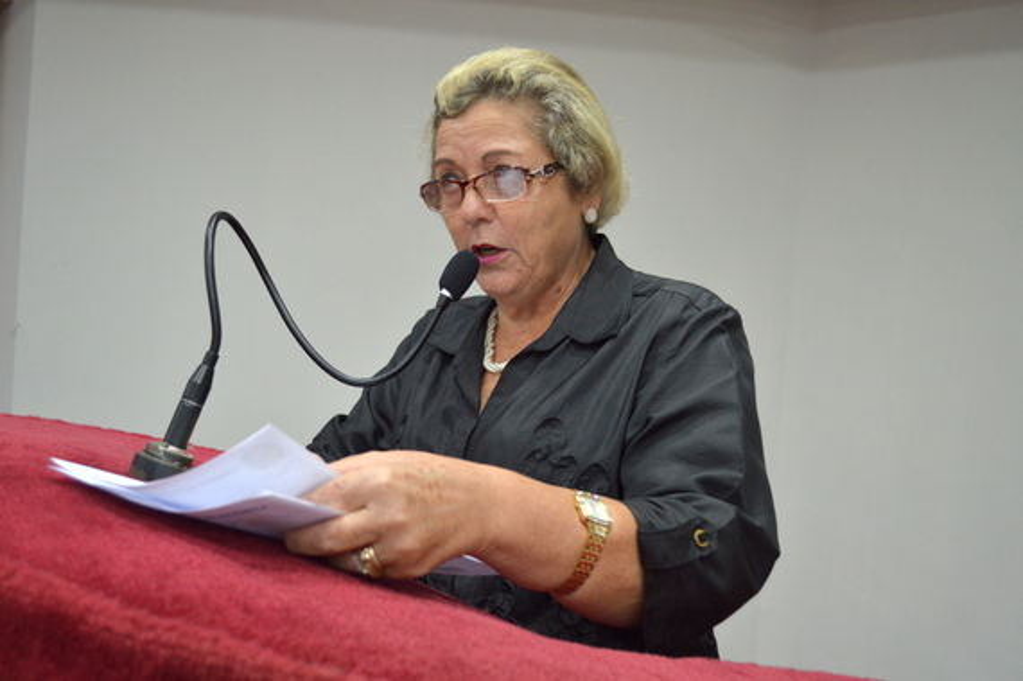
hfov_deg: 57.3
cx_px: 512
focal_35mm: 33
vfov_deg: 39.9
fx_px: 937
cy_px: 340
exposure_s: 1/60
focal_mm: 22
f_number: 4
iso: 640
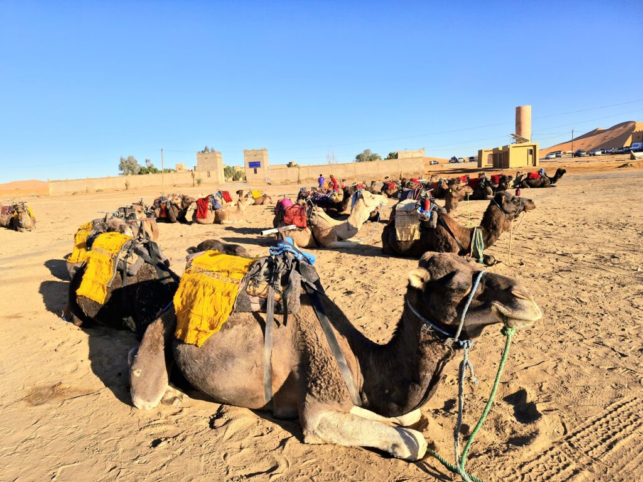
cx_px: 322
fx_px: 427
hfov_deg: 73.9
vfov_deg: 58.9
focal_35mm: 23
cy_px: 241
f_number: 1.8
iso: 50
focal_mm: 5.54
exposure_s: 1/2500
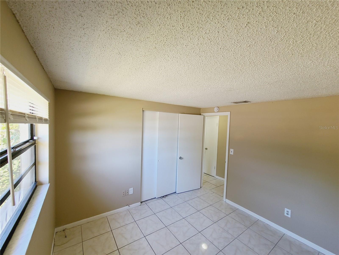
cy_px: 128
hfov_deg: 106.2
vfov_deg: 89.9
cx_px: 170
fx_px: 127
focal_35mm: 13
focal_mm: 2.2
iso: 160
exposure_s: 1/60
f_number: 2.2
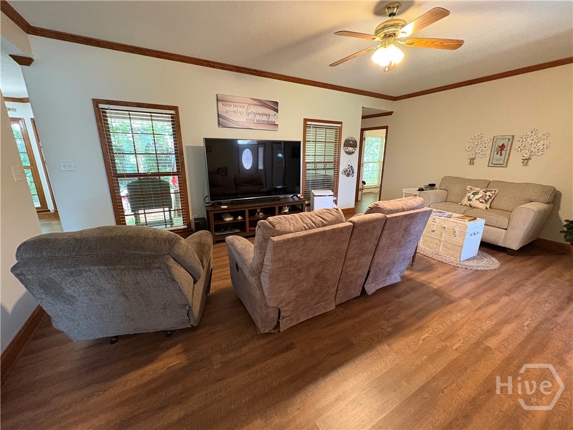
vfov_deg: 85.7
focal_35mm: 14
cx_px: 286
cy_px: 215
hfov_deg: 102.1
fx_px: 232
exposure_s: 1/60
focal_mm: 2.22
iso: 800
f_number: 2.2
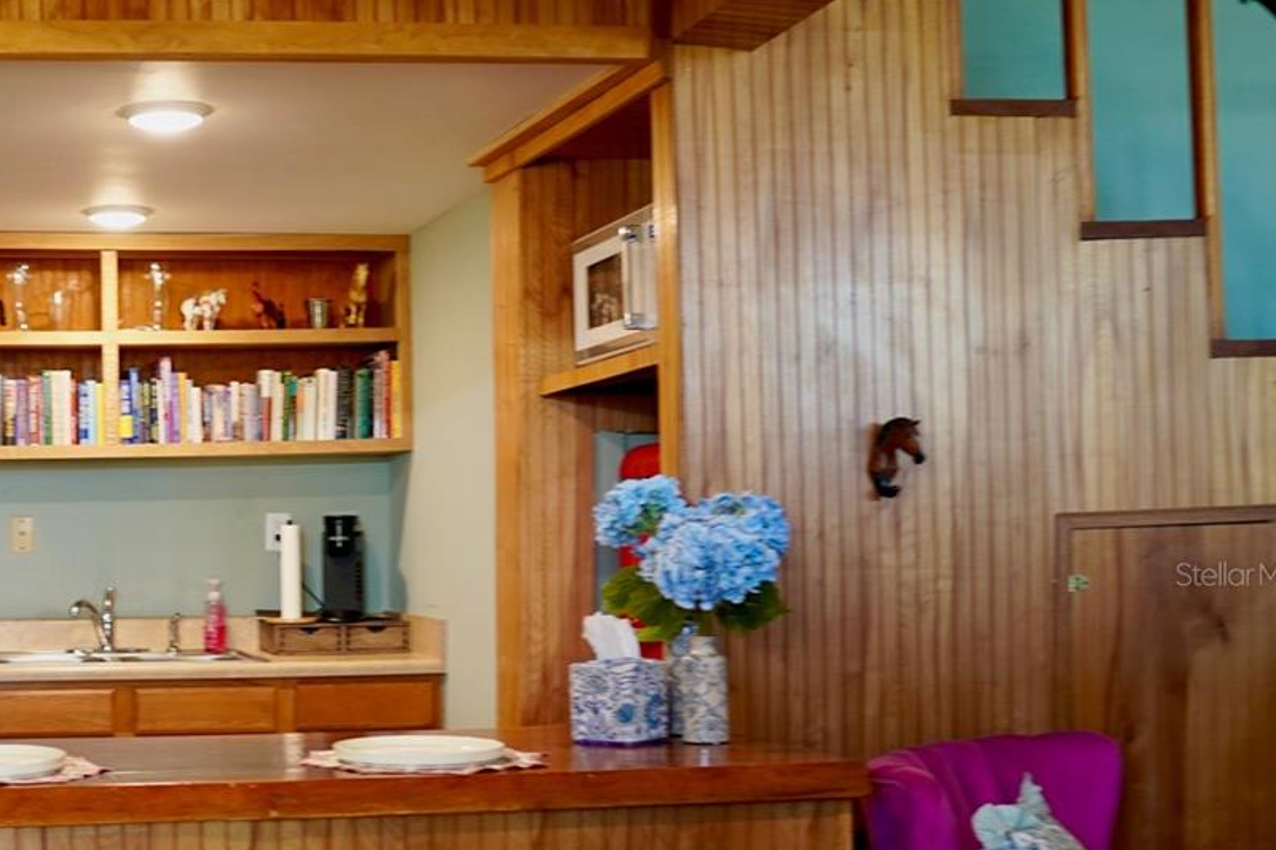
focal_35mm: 48
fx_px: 1701
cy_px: 574
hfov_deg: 37.4
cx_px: 41
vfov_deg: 27.9
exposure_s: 1/25
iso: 100
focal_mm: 16
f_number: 2
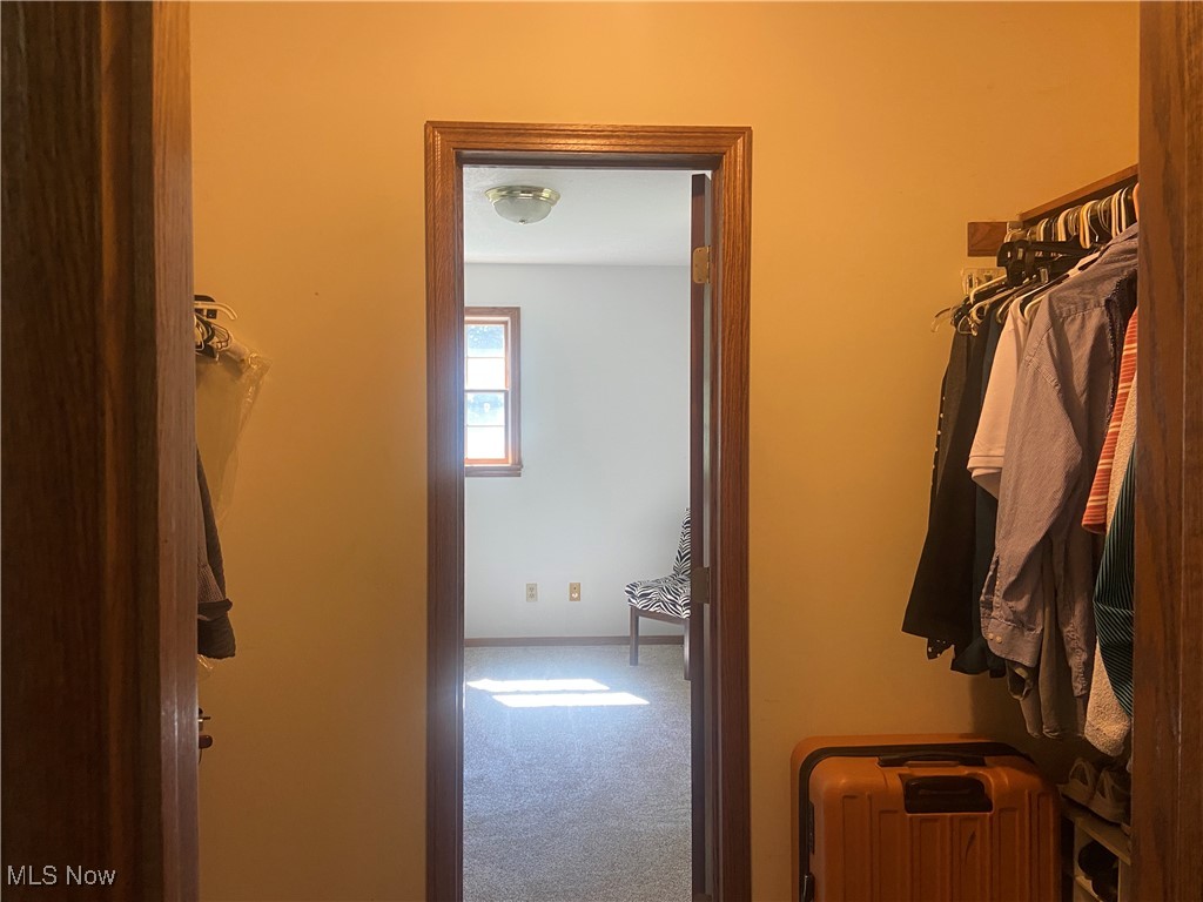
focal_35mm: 26
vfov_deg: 53.1
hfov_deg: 67.3
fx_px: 904
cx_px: 602
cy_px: 451
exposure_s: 1/60
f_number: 1.8
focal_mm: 4.25
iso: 160
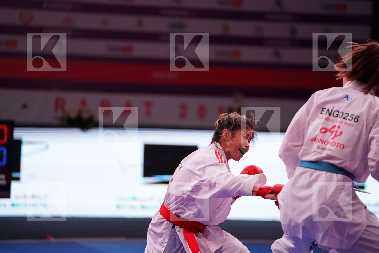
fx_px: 1769
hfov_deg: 12.2
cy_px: 126
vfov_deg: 8.2
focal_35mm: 168
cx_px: 190
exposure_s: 1/1000
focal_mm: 168
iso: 2500
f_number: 2.8
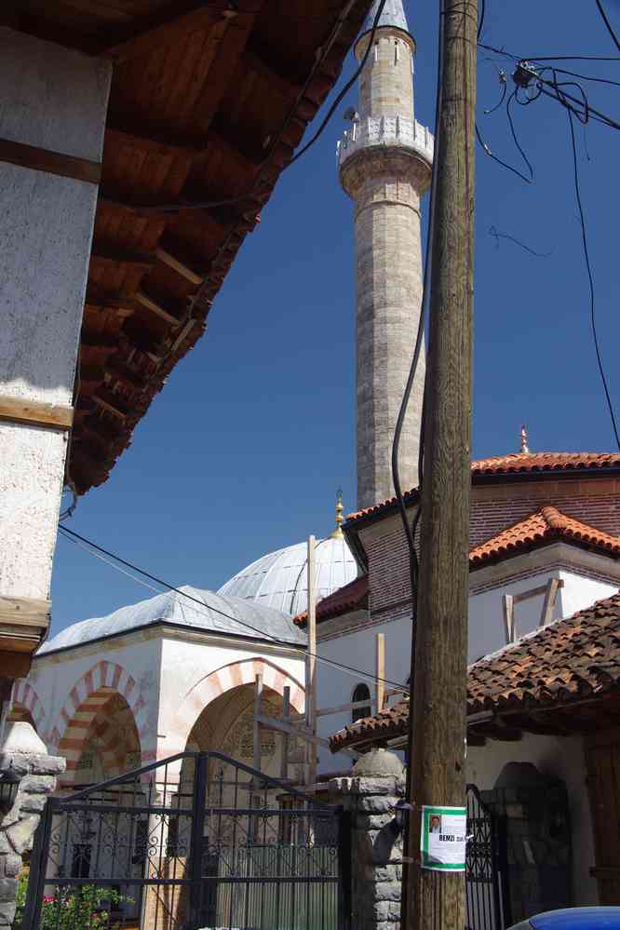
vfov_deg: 51.3
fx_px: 969
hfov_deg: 35.5
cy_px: 465
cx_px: 310
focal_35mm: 38
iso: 200
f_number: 11
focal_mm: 25
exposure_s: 1/60
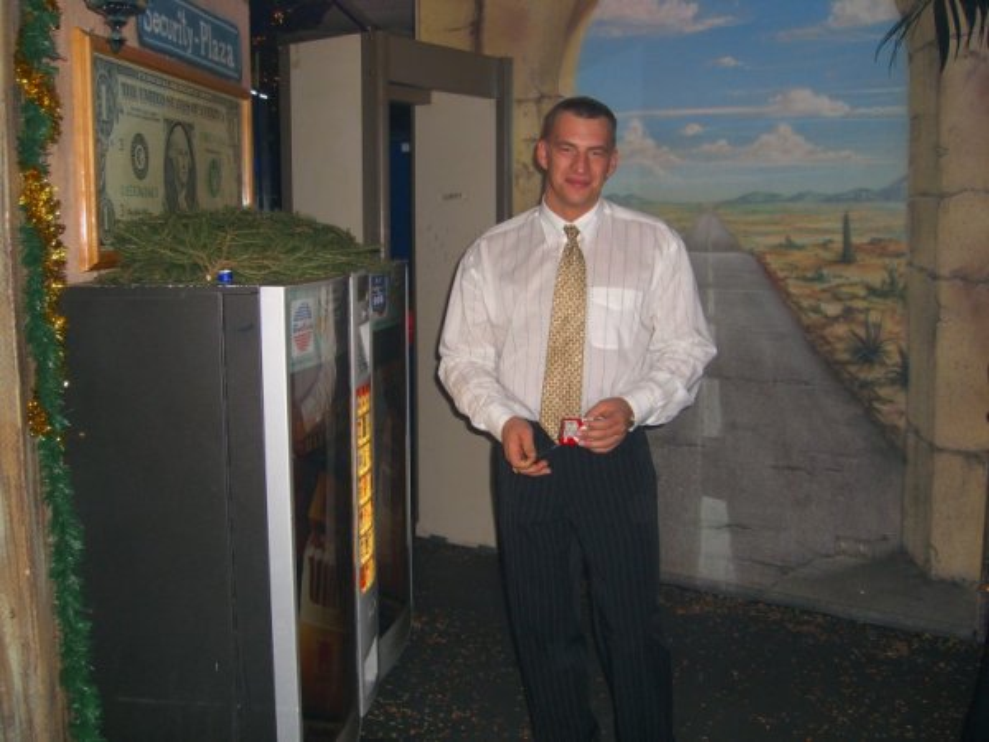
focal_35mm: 38
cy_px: 371
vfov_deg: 37.7
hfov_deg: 49.0
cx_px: 494
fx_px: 1086
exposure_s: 1/60
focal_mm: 7.9
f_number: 2.8
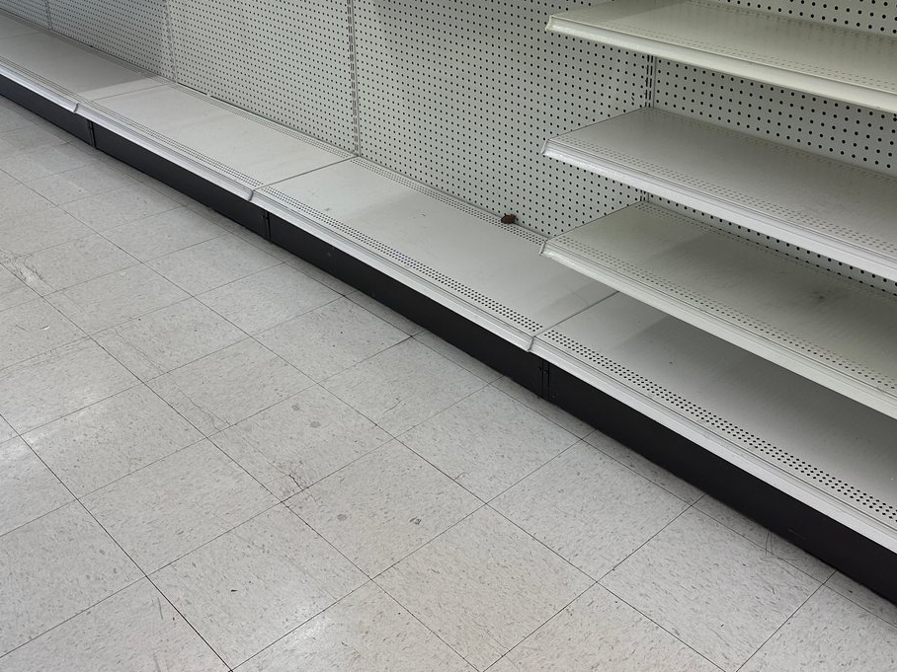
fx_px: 1037
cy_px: 131
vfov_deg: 34.8
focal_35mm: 40
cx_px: 499
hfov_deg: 46.7
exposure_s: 1/166
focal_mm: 6.86
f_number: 1.78
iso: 80
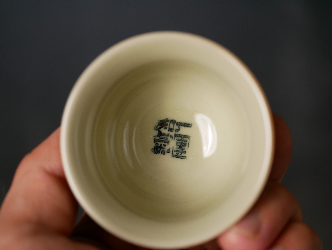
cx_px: 166
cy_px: 125
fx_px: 864
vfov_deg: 16.4
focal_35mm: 90
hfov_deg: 21.8
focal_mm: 45
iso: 200
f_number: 2.8
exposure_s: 1/160
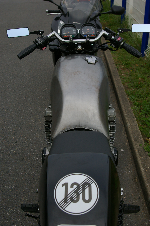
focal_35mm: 50
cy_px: 113
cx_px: 75
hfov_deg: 27.2
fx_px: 310
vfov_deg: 40.0
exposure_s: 1/250
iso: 200
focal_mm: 33
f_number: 8
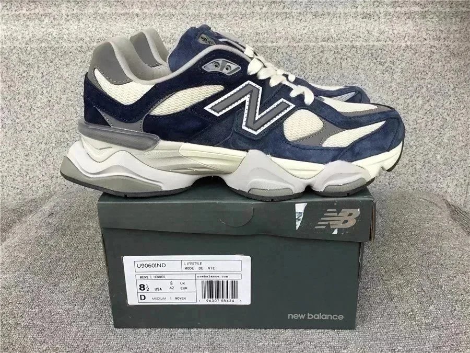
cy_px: 176
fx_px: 421
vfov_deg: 45.4
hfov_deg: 58.4
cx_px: 235
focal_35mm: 31
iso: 40
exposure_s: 1/100
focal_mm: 3.3
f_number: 2.4
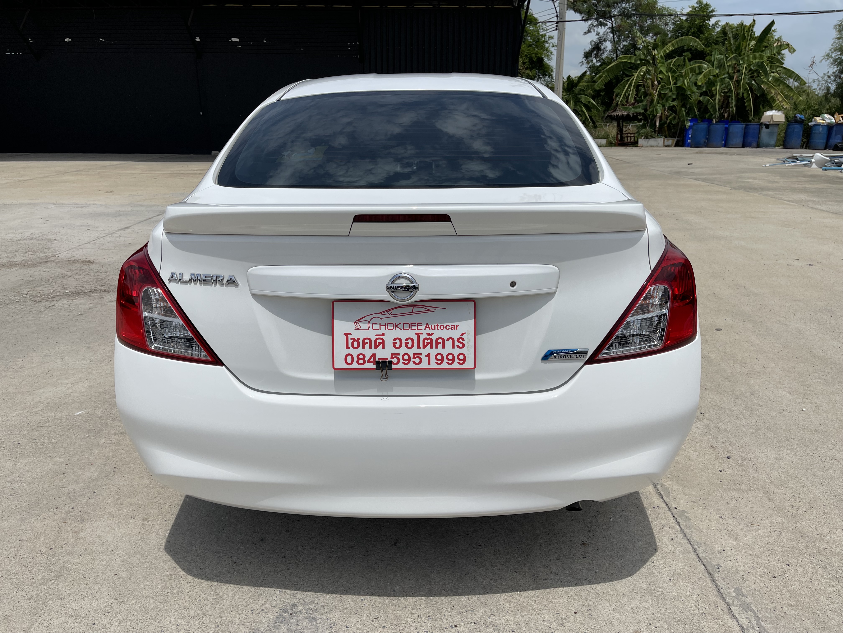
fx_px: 633
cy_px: 316
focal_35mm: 26
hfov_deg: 67.3
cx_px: 422
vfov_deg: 53.1
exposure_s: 1/12048
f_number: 1.6
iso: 32
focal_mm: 5.1
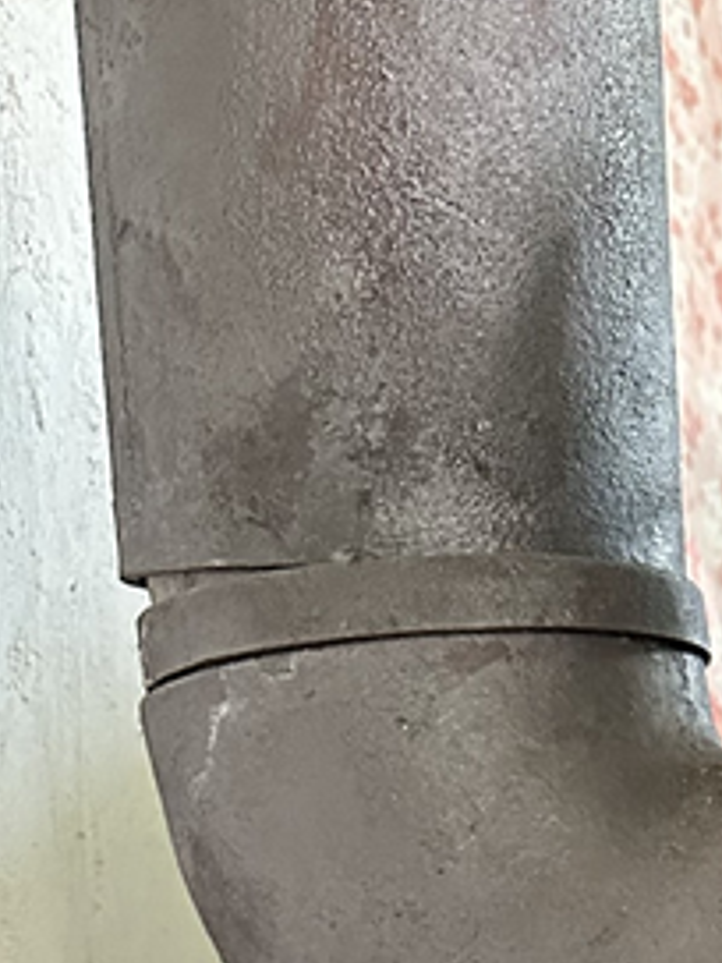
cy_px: 1554
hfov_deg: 12.0
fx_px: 2948
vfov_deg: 16.5
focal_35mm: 106
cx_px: 1571
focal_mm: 6.86
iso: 1000
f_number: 1.78
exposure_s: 1/52
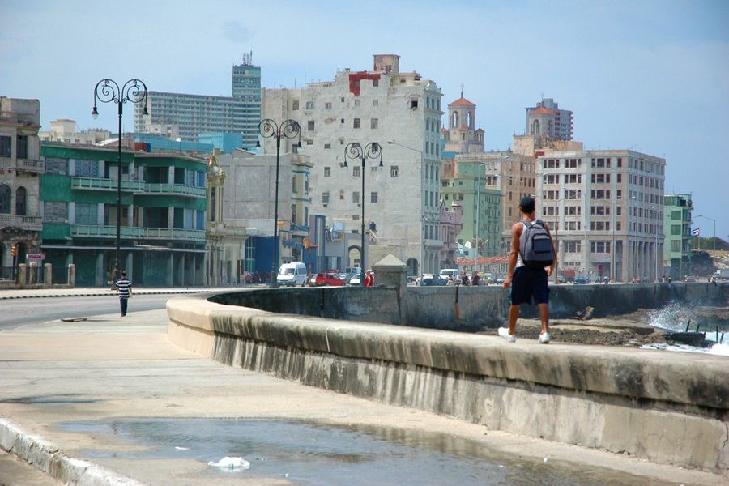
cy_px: 243
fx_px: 2126
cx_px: 364
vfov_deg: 13.0
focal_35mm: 105
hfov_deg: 19.5
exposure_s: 1/1600
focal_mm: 70
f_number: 5
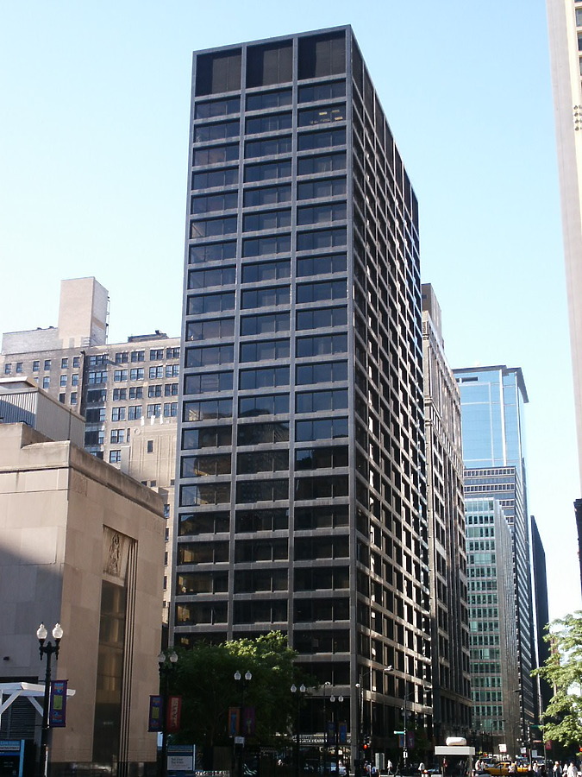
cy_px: 388
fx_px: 1076
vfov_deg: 39.7
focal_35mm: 48
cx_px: 291
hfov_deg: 30.3
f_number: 8
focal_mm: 10.1
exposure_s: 1/45
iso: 64
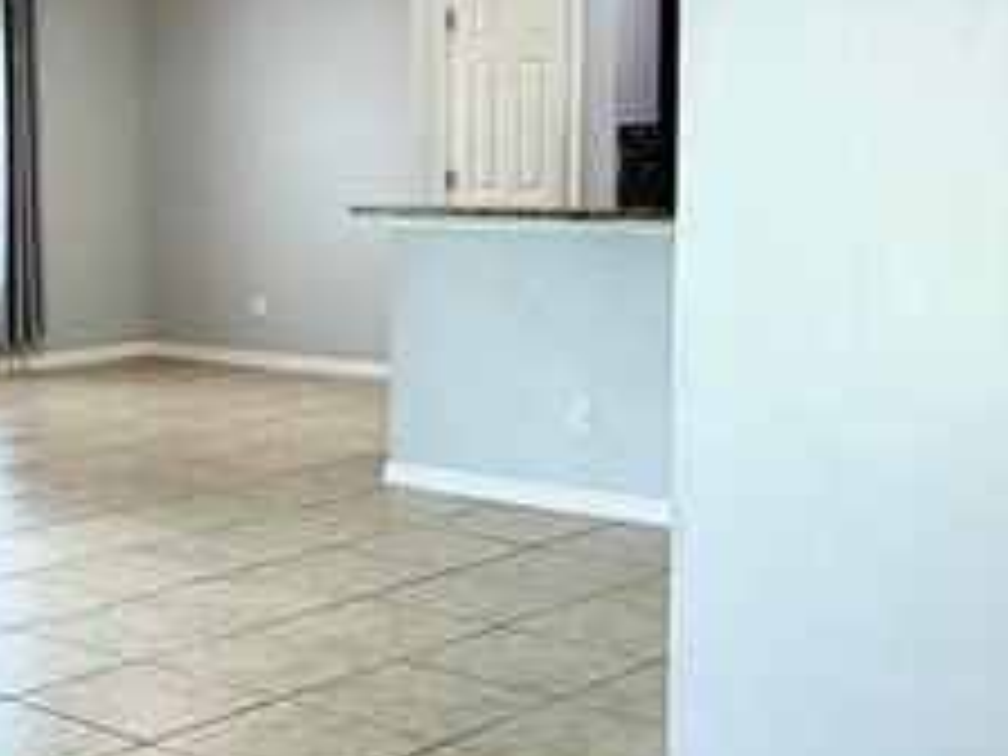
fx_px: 1864
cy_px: 315
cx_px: -58
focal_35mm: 64
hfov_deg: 28.0
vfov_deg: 22.9
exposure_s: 1/120
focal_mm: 2.22
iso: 250
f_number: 2.2
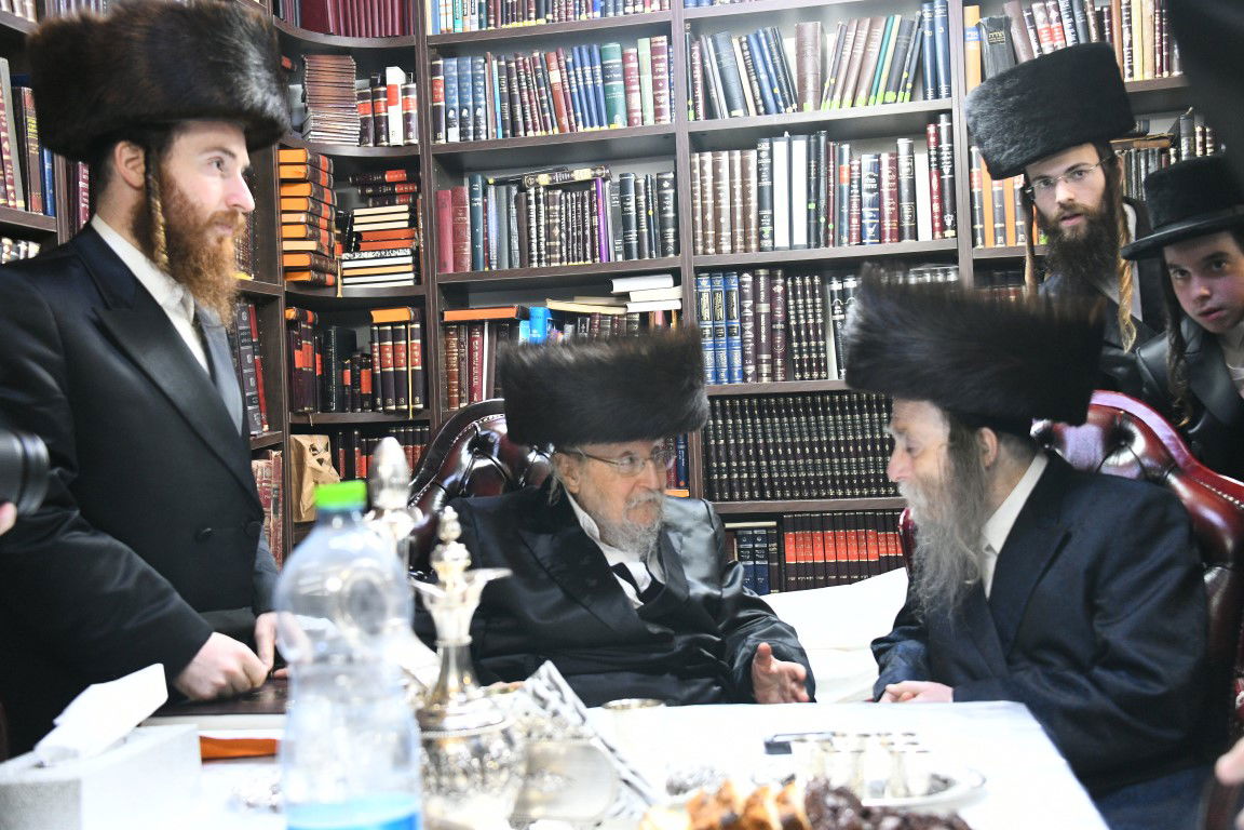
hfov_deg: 44.5
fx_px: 1520
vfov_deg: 30.5
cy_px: 415
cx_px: 622
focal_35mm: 44
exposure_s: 1/50
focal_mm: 44
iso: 4000
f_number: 5
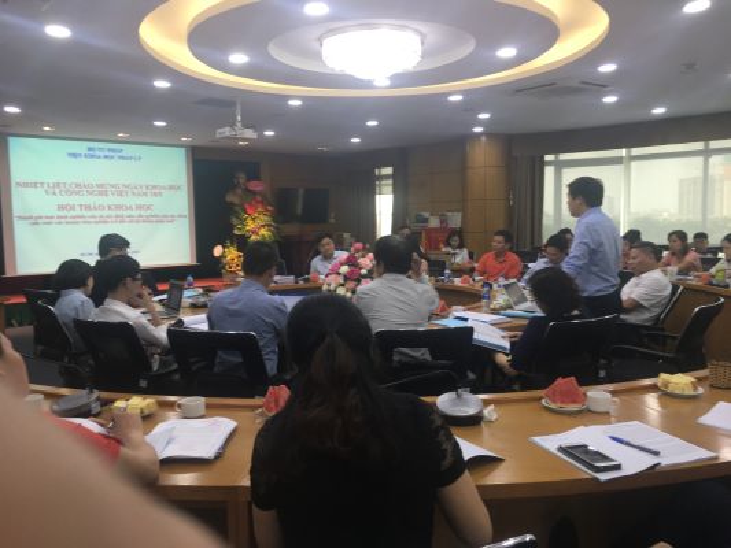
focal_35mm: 29
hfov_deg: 61.6
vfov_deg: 48.2
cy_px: 274
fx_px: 613
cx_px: 366
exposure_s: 1/33
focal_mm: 4.15
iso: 64
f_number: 2.2
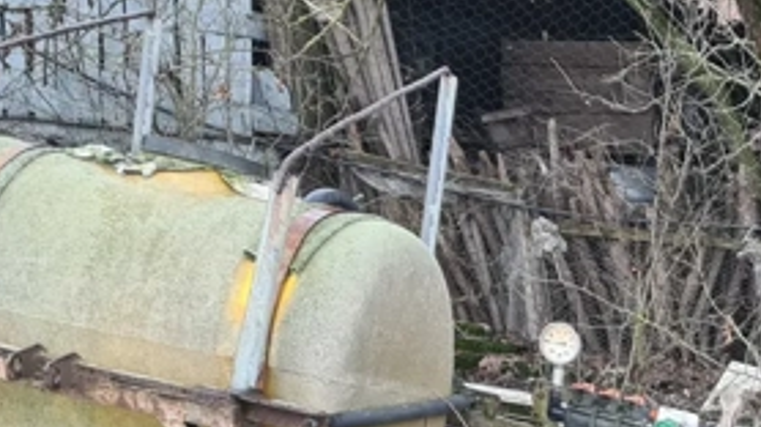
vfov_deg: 10.8
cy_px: 868
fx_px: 2057
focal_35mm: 102
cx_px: 1024
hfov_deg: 19.2
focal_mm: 5.4
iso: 80
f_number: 1.8
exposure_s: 1/100
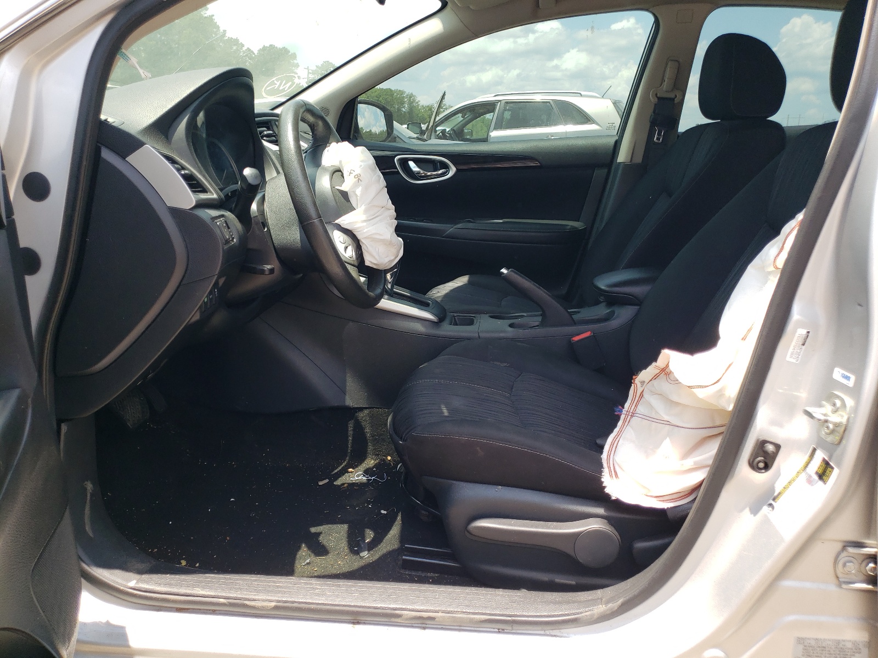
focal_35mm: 26
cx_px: 439
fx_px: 659
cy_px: 329
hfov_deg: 67.3
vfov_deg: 53.1
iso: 50
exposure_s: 1/769
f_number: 1.5
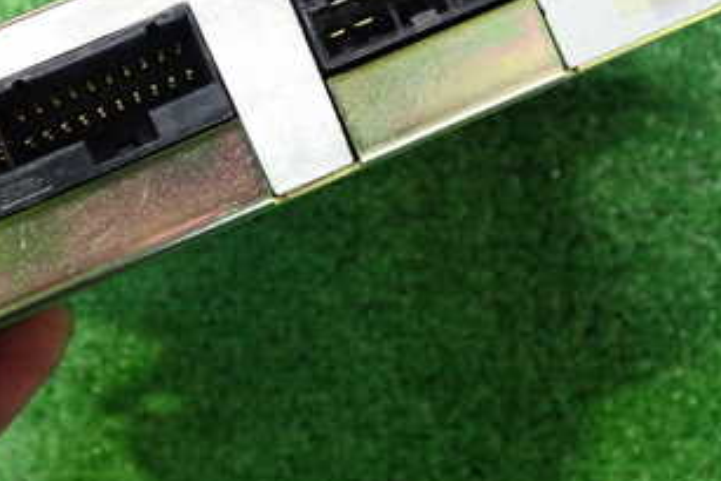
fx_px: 1222
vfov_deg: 22.0
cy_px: 87
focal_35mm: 61
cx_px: 265
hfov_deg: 32.7
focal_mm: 5.4
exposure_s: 1/30
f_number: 2.3
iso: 640
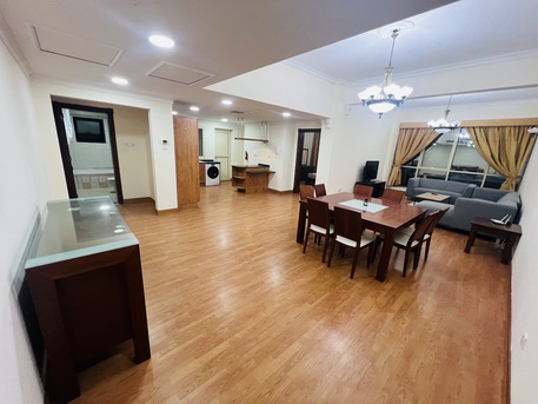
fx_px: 202
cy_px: 202
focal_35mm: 13
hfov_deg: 106.2
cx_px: 269
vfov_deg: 89.9
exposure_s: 1/50
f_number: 1.8
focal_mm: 1.57
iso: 200
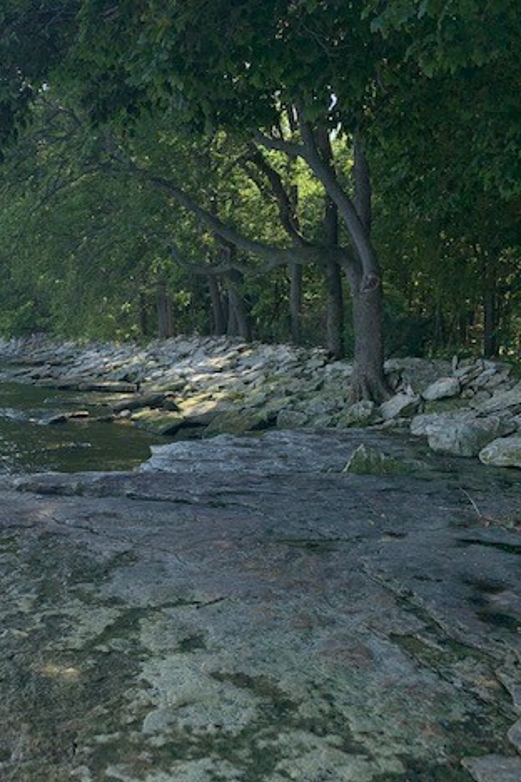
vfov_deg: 51.9
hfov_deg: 33.8
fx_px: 803
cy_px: 388
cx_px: 40
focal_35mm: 37
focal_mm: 4.25
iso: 25
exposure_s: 1/2033
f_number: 1.8
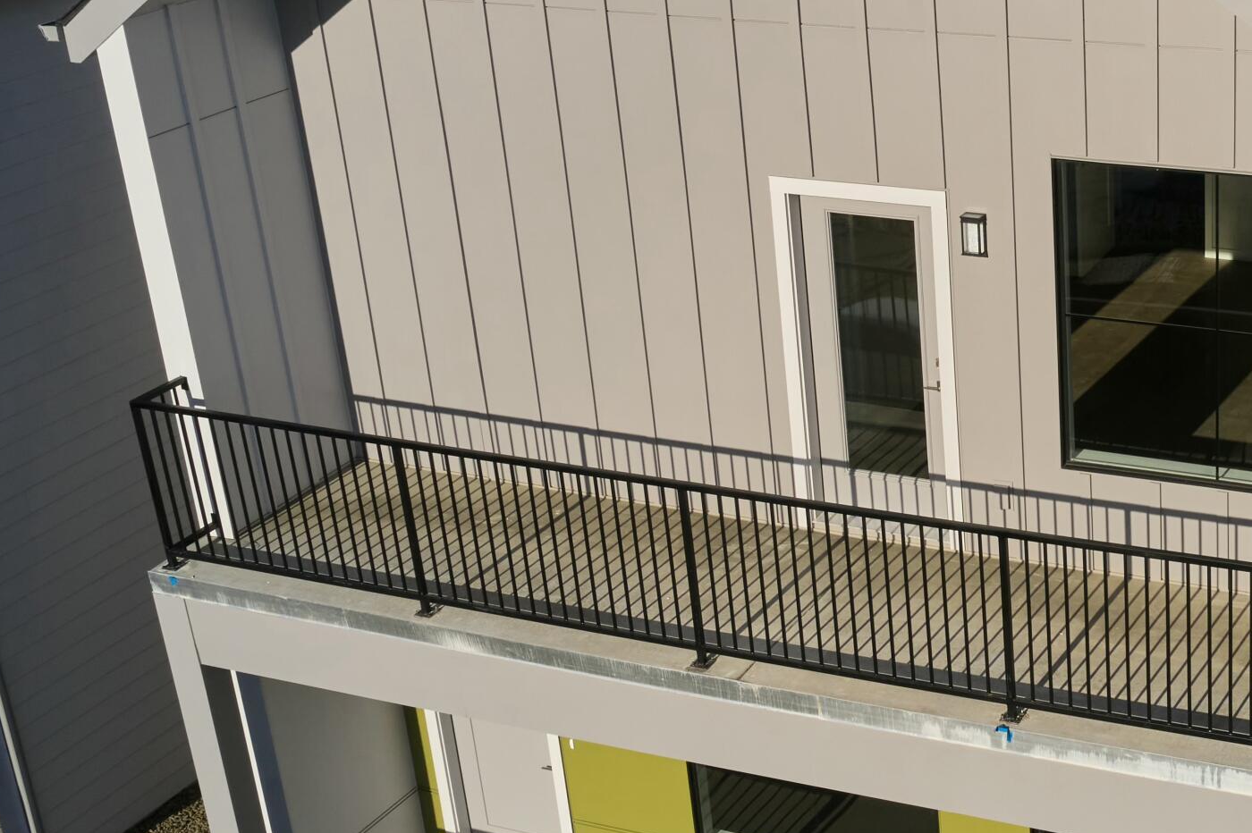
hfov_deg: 31.9
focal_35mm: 60
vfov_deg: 22.6
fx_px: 2086
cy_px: 477
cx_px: 1112
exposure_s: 1/800
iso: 100
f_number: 6.3
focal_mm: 10.26
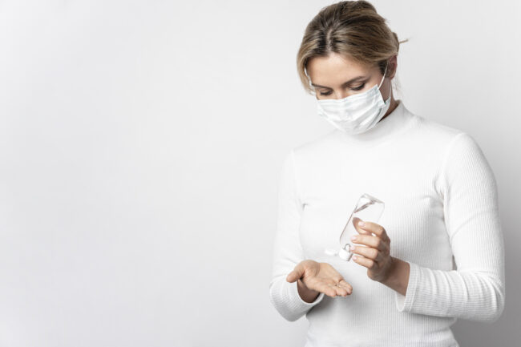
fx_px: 1215
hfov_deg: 24.2
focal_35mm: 84
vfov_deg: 16.3
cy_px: 174
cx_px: 260
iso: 100
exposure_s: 1/125
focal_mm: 56
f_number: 5
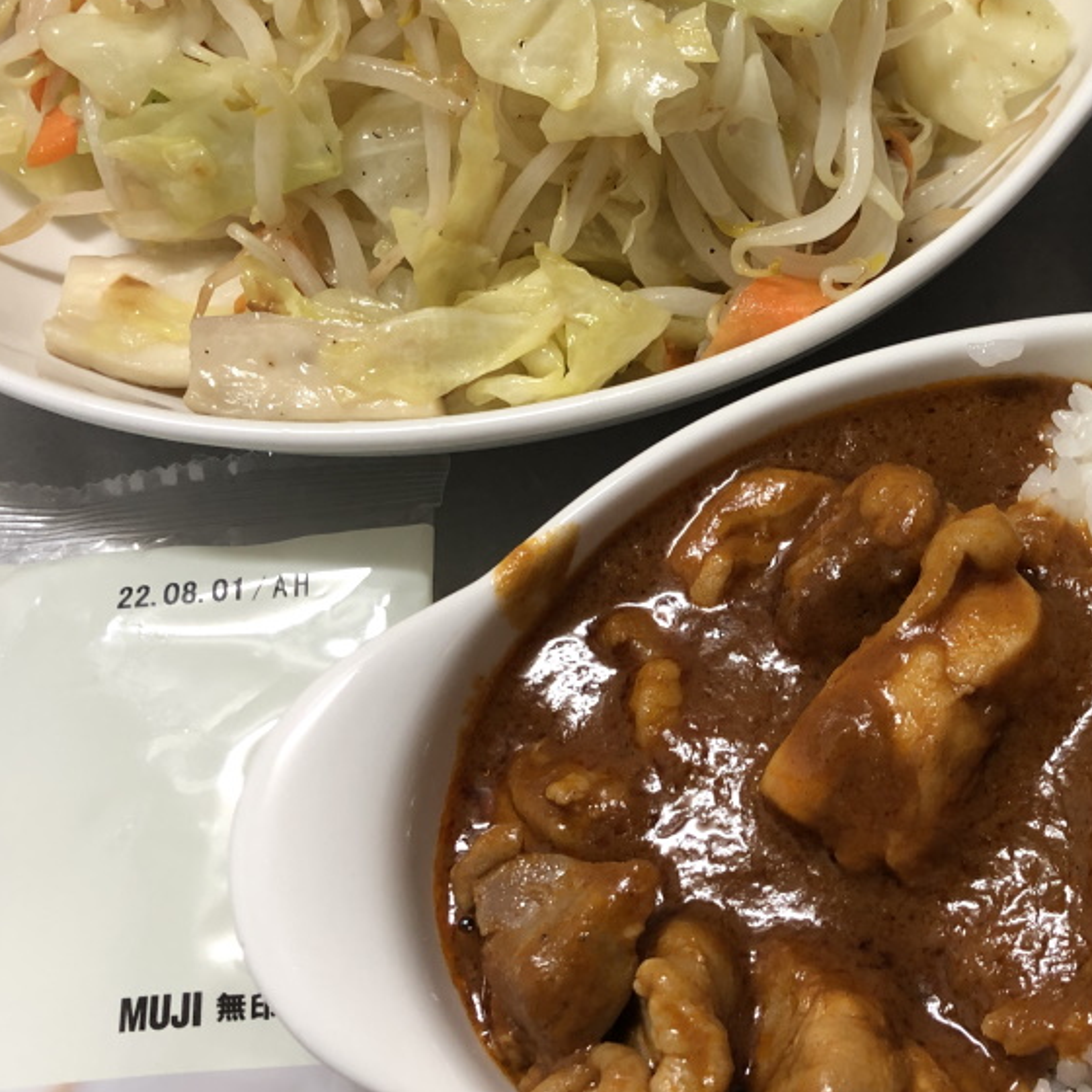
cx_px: 870
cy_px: 489
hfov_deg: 31.4
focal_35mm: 53
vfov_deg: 32.2
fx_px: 1892
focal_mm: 3.99
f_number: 1.8
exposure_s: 1/15
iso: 40
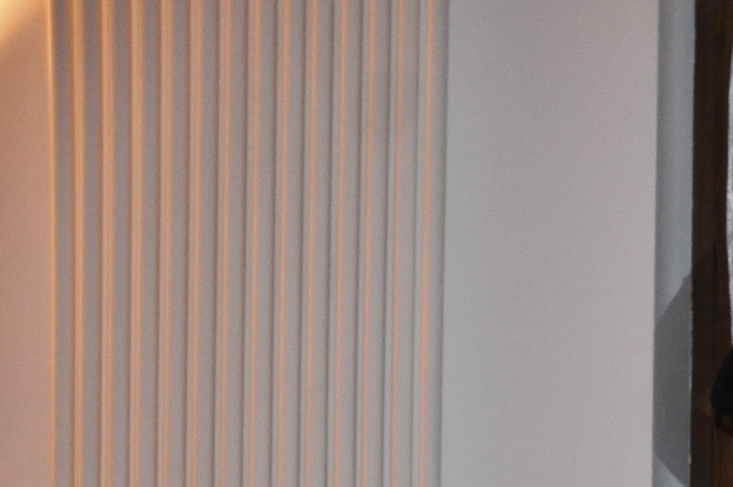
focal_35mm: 93
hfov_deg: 18.3
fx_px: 1891
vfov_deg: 13.5
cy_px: 812
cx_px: 1234
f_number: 3.5
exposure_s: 1/60
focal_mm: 18
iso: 800
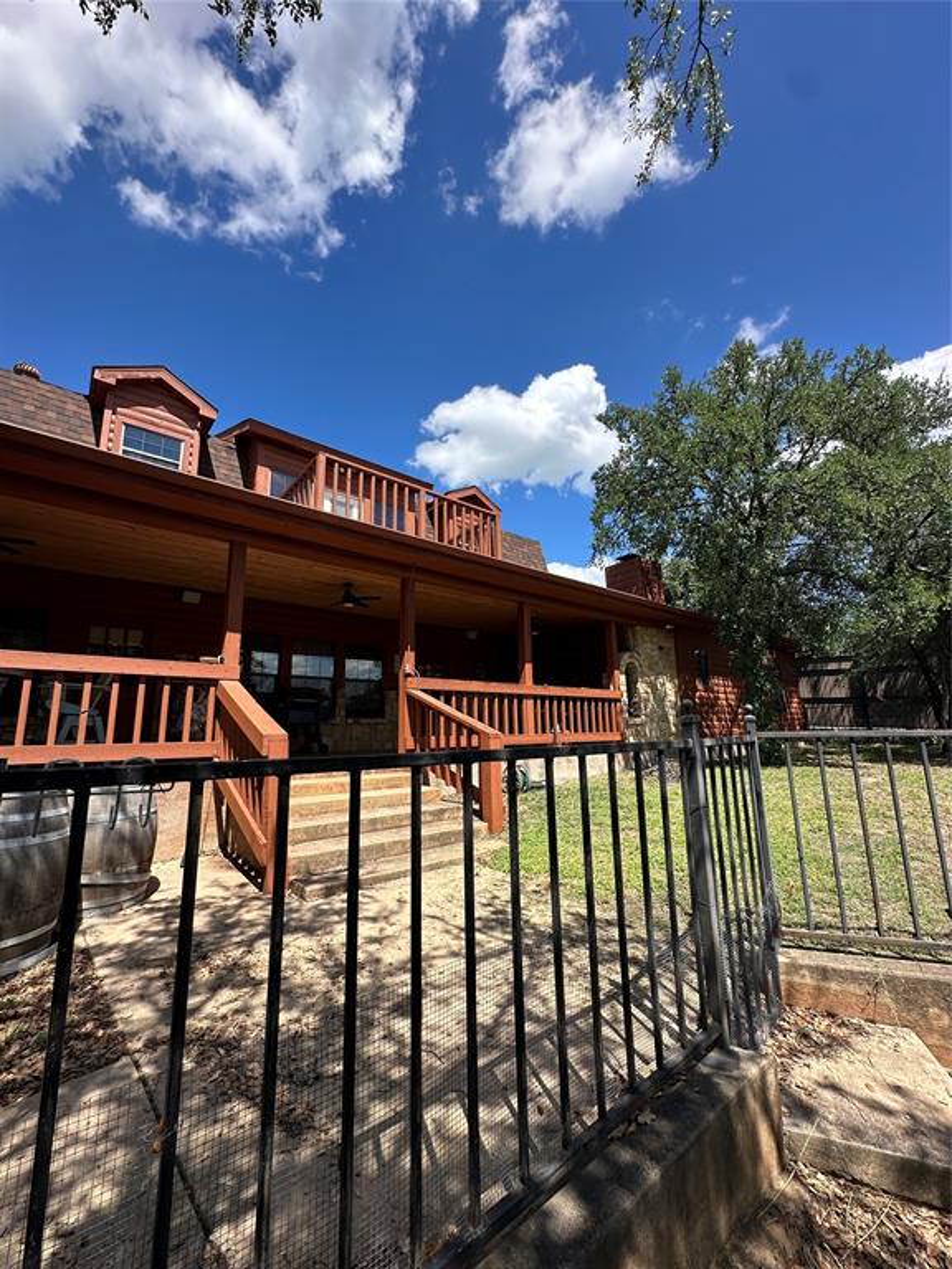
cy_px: 634
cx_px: 476
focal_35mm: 14
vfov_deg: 102.1
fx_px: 513
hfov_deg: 85.7
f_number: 2.2
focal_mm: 2.22
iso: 40
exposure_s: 1/1171
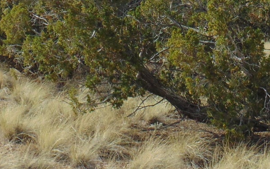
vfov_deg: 5.0
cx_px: 170
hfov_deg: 7.9
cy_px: 41
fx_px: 1950
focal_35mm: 265
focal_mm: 12.8
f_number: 9.6
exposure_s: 1/160
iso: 80
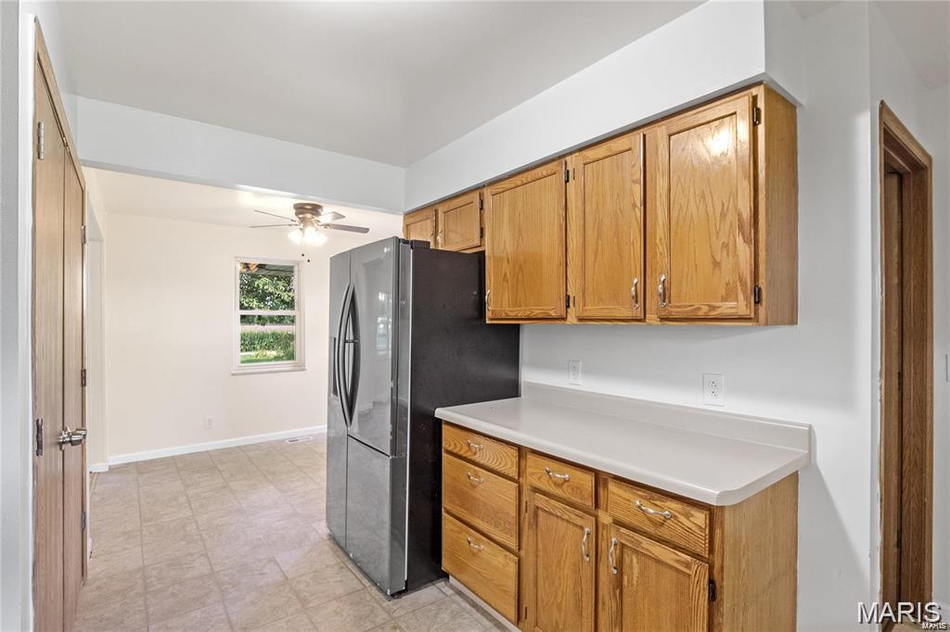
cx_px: 475
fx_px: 422
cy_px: 316
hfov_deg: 96.8
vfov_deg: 73.7
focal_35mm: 16
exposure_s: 1/125
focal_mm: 8
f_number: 8
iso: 400
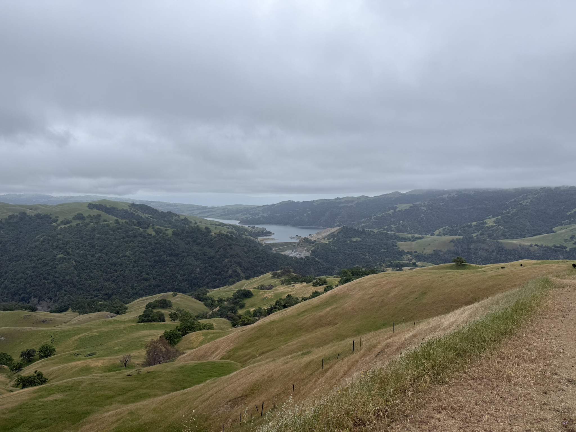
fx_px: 399
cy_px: 216
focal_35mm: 24
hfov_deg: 71.6
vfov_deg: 56.8
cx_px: 288
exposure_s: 1/4975
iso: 80
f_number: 1.78
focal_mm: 6.76
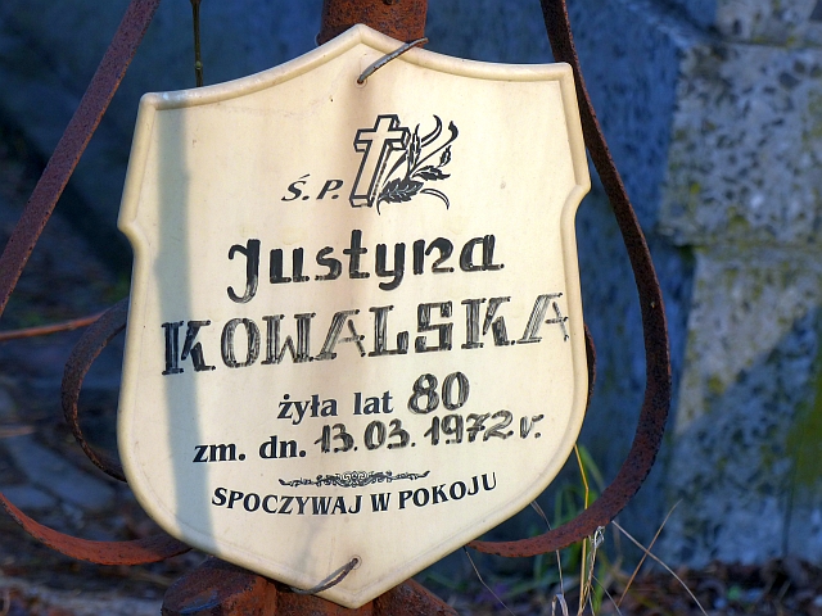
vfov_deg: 5.8
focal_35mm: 258
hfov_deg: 7.7
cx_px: 411
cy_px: 308
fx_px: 6127
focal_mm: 46.5
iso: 100
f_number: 4
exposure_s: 1/250
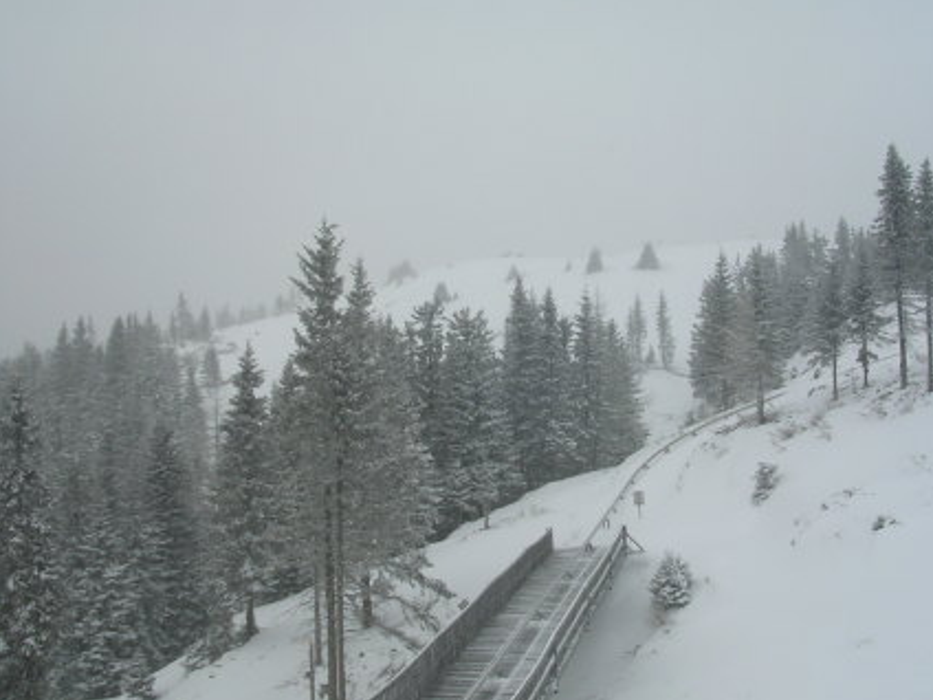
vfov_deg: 33.6
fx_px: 1159
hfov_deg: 43.8
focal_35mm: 43
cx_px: 526
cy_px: 372
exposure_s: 1/272
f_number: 5.6
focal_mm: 5.8
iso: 50
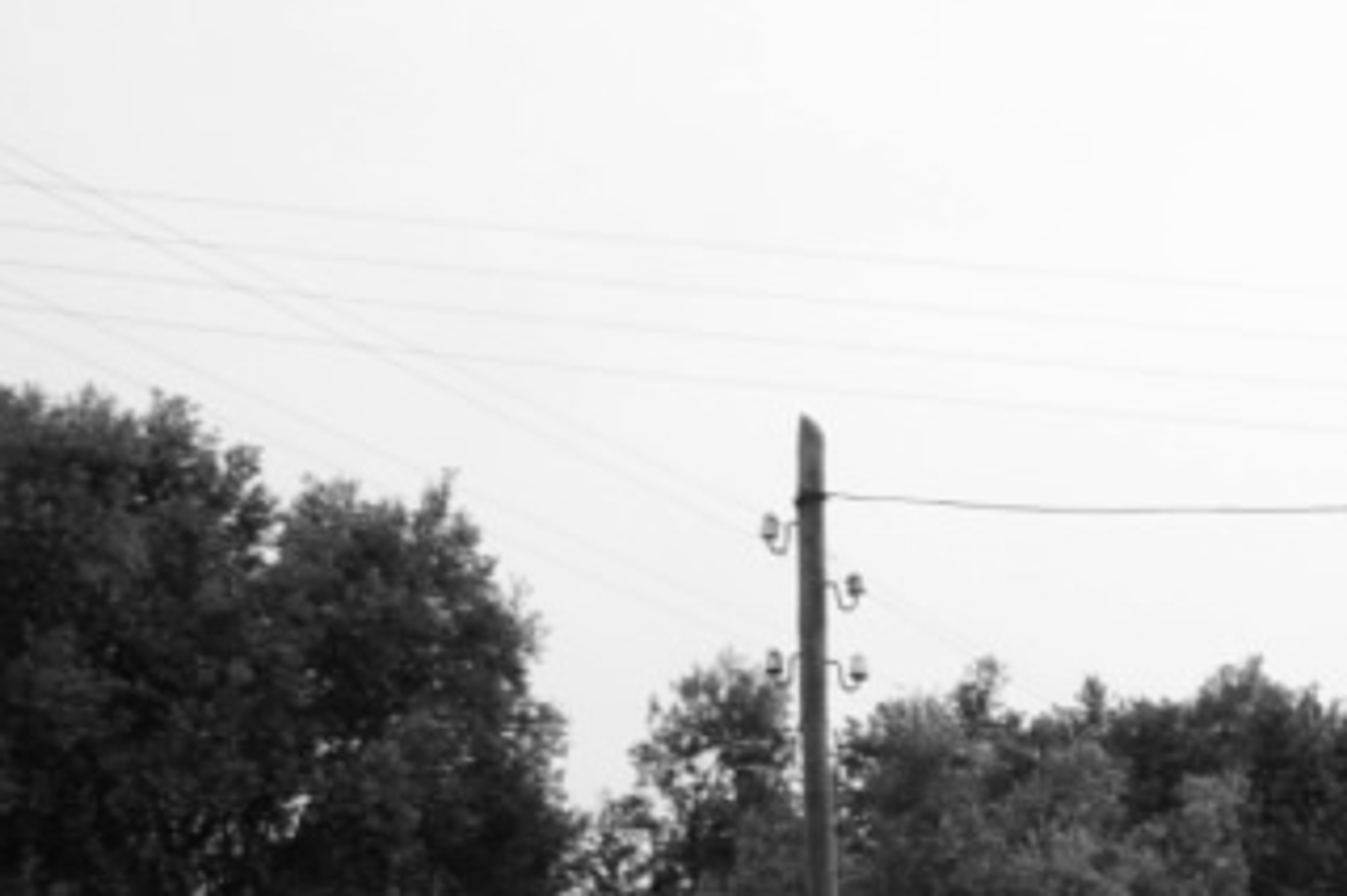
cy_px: 1157
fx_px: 3590
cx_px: 2050
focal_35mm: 96
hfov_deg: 18.6
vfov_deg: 13.7
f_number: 22
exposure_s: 1/10
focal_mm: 20
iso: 100
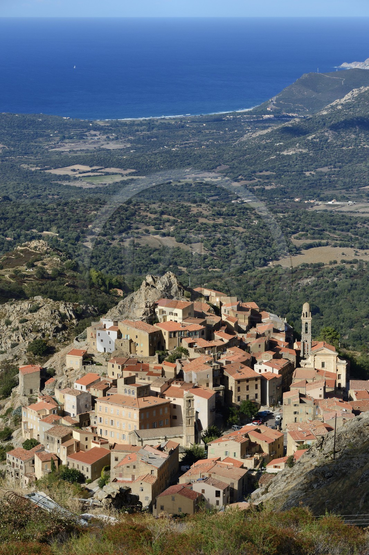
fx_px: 1723
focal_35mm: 112
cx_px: 184
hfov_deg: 12.2
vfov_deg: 18.3
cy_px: 278
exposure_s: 1/640
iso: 200
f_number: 10
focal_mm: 112
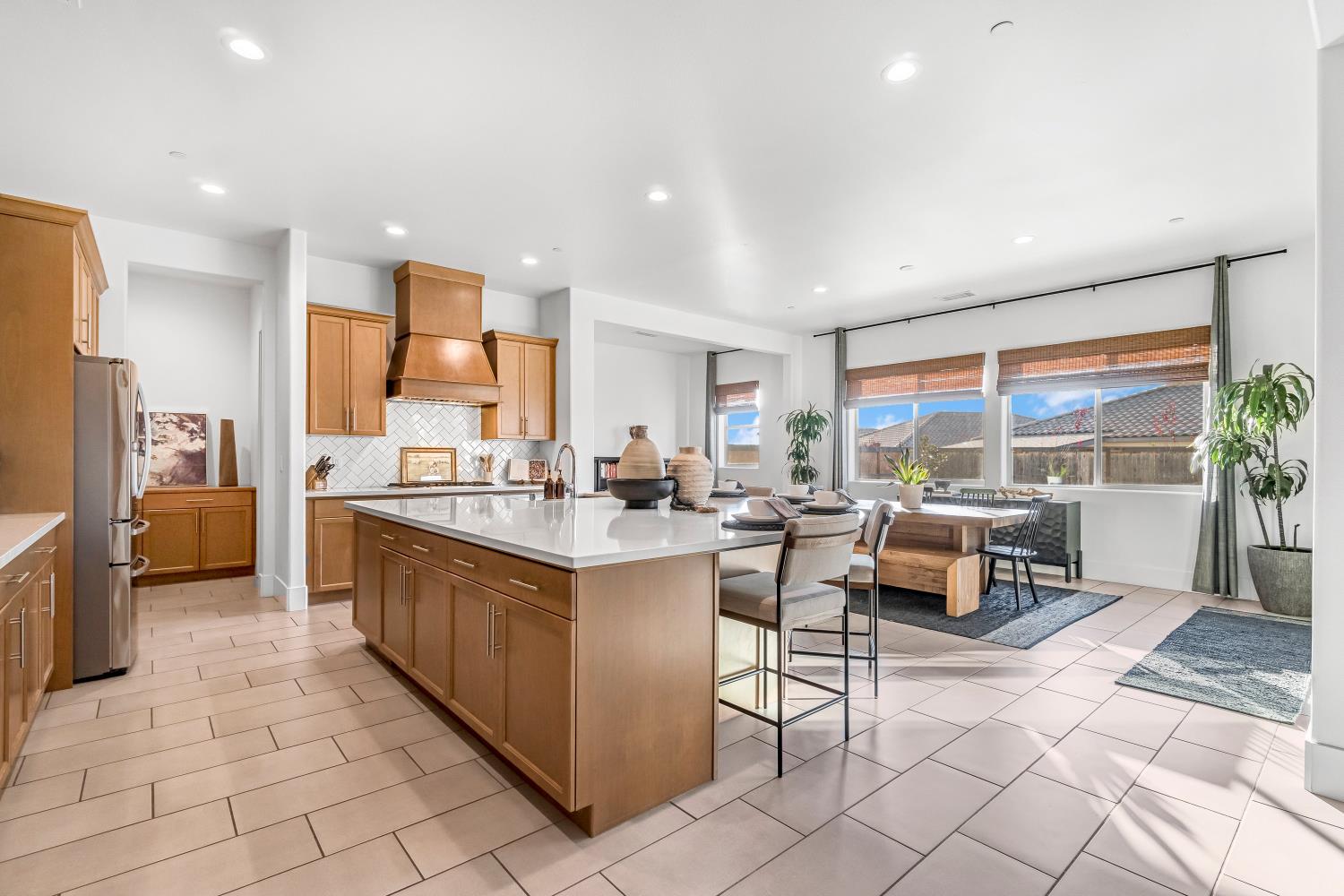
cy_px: 448
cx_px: 672
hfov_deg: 100.4
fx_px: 560
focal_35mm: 15
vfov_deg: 77.3
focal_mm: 10
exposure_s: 1/25
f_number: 9
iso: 400
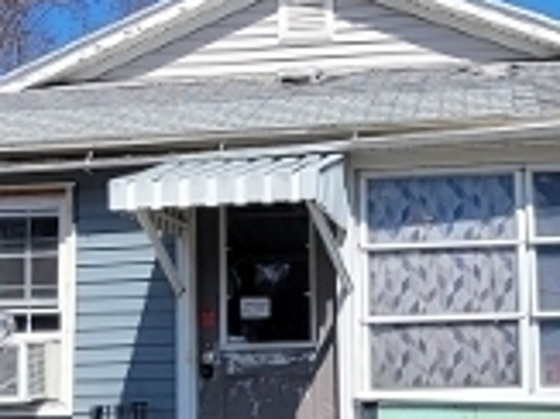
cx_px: 374
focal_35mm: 64
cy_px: 210
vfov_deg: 22.9
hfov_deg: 30.1
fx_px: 1035
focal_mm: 2.2
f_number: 2.2
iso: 50
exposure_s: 1/1672
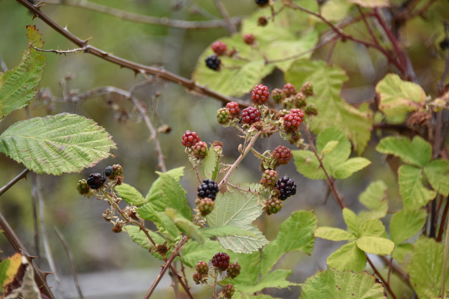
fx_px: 3992
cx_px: 222
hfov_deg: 6.4
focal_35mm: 320
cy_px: 153
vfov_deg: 4.3
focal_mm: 300
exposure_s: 1/640
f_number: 5.6
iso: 450
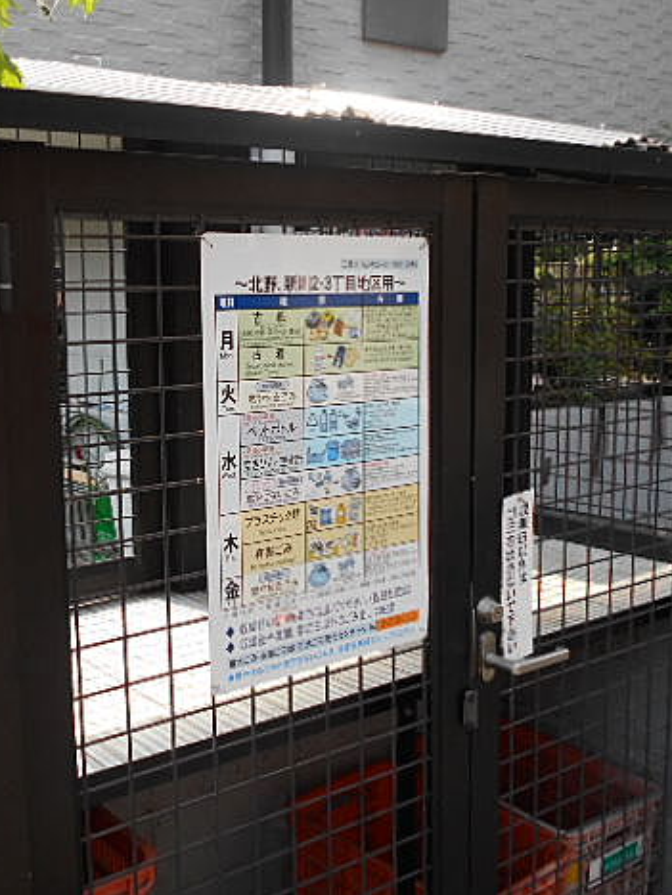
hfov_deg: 34.8
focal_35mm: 41
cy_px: 444
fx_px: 1061
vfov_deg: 45.8
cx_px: 218
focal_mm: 5.1
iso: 80
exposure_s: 1/320
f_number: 3.4
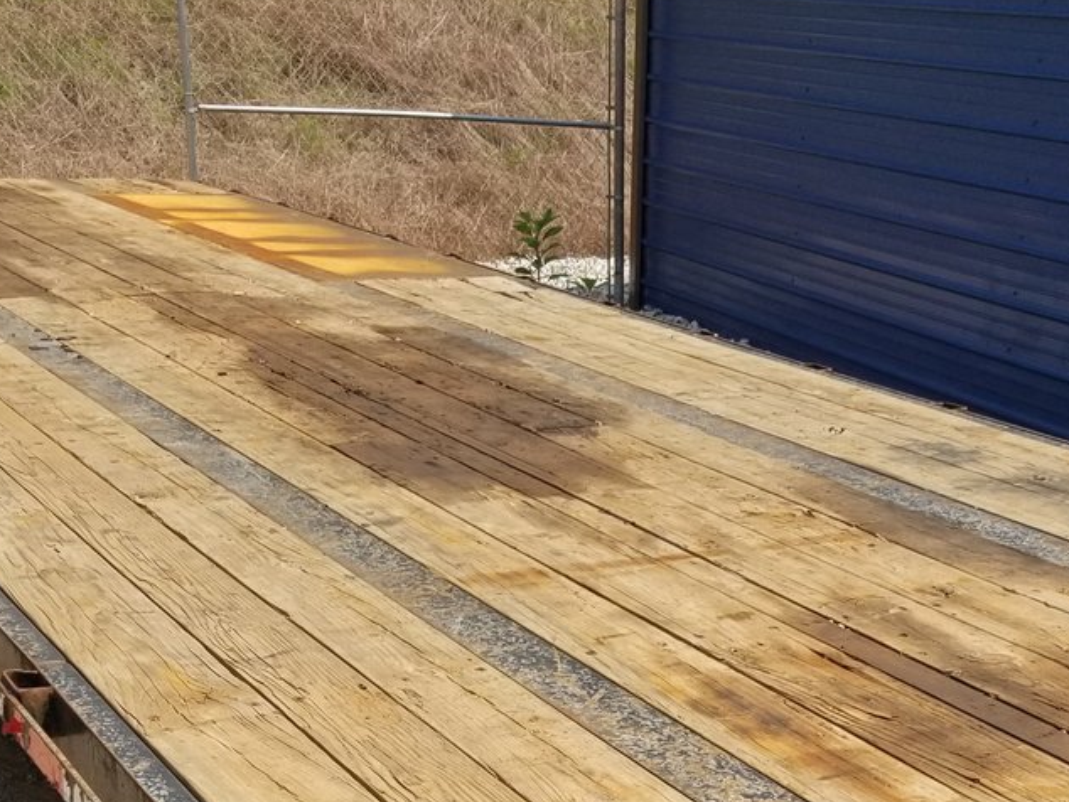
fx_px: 1915
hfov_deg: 30.6
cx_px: 819
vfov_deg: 22.2
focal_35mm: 62
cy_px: 907
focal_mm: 4.25
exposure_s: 1/2168
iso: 50
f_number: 1.7
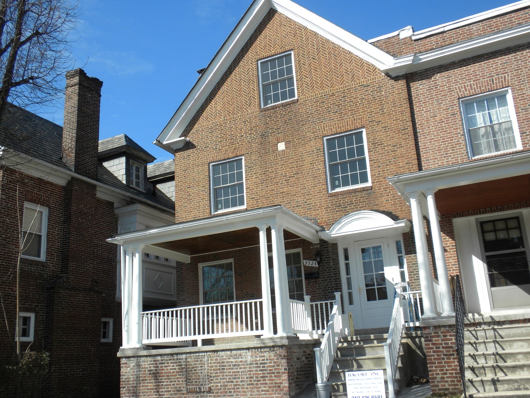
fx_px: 567
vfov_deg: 38.7
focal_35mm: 37
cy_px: 199
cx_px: 265
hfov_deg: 50.1
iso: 64
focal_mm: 6.6
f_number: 10
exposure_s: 1/91.6
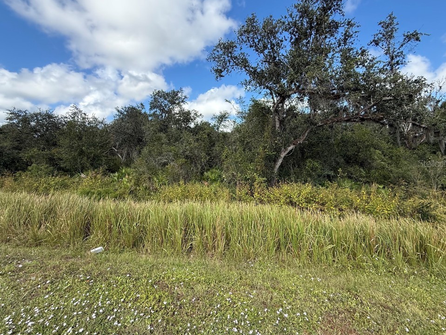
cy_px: 163
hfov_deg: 98.2
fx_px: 193
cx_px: 223
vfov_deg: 81.7
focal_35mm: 15
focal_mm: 2.22
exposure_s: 1/830
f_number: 2.2
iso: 64
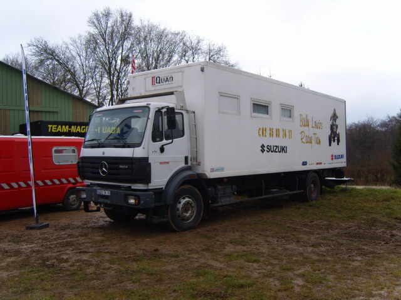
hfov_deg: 52.6
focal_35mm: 35
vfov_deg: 40.7
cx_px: 200
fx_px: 405
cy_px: 150
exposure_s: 1/90
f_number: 2.8
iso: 80
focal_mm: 7.4
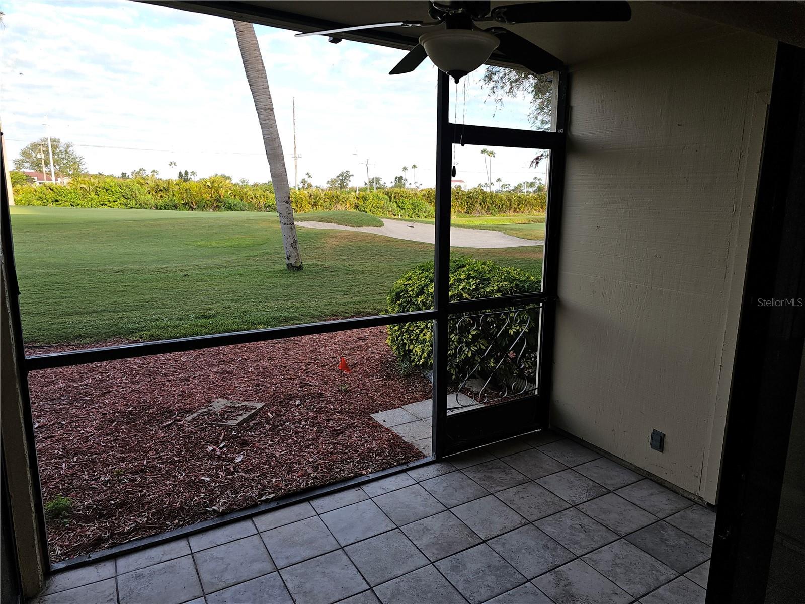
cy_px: 302
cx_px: 402
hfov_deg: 73.9
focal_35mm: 23
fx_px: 535
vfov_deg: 58.9
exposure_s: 1/60
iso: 12
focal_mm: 6.3
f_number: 1.7
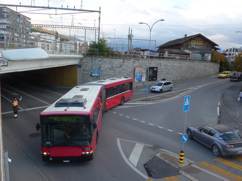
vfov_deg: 48.2
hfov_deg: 61.7
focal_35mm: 29
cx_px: 121
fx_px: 203
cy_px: 90
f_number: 2.8
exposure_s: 1/160
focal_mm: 6
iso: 80
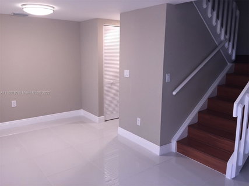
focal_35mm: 29
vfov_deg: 48.2
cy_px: 93
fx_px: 209
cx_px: 124
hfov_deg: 61.7
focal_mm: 4.15
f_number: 2.2
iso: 32
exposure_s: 1/30
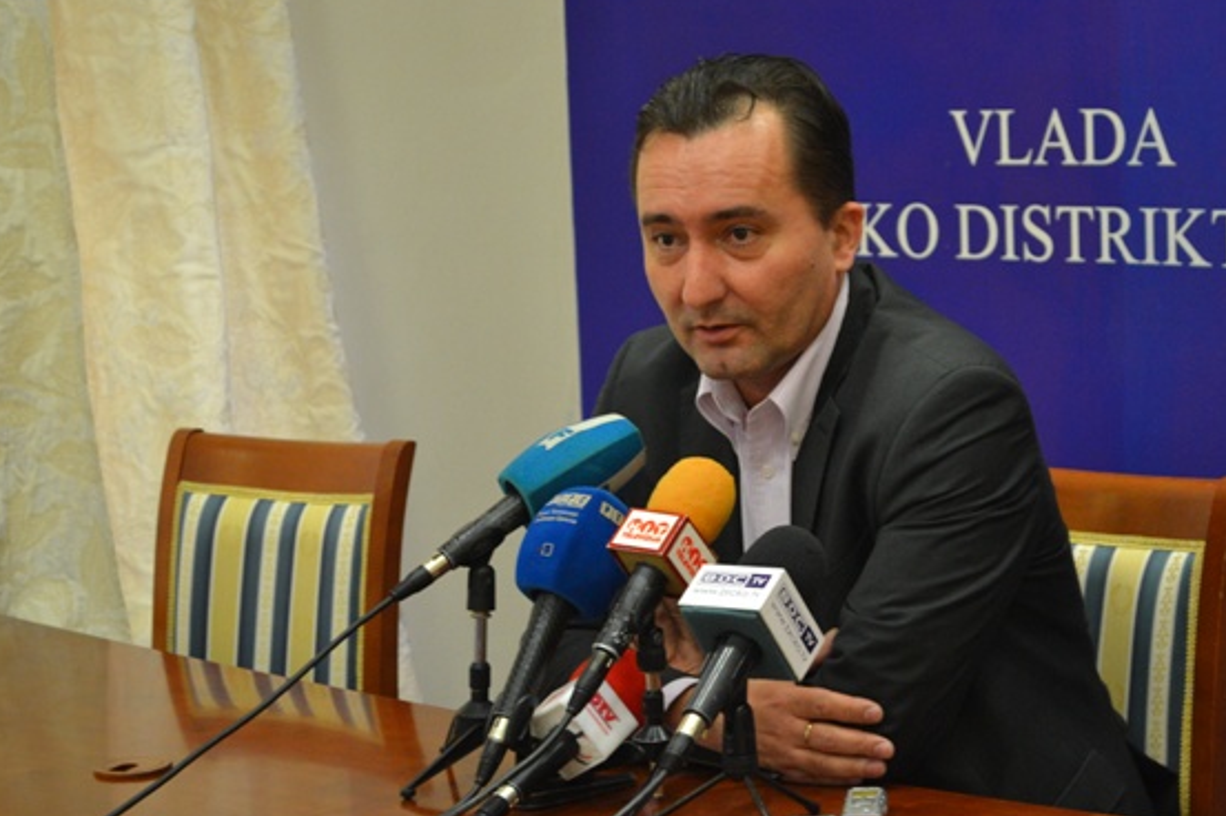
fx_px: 3253
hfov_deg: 21.3
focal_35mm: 96
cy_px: 374
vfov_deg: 14.3
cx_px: 698
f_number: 5.6
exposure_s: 1/60
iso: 1800
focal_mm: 55
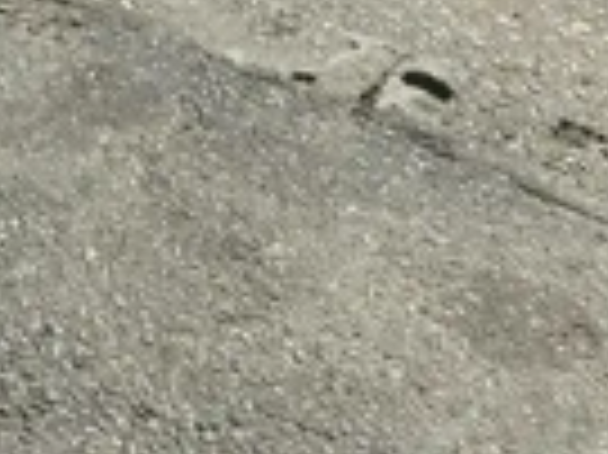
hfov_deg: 9.4
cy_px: -517
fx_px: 2983
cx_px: -1162
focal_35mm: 170
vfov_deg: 8.2
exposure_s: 1/604
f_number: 1.7
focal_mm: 6.3
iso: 12
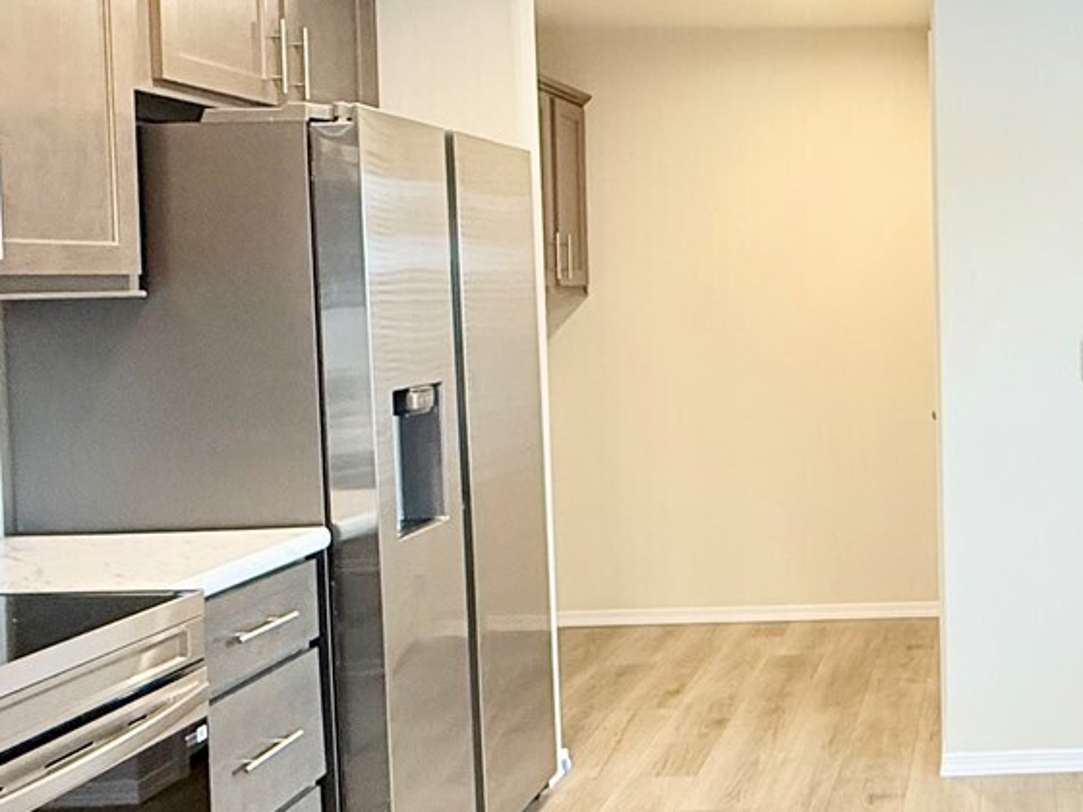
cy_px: 315
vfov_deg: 35.8
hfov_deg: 41.9
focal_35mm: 40
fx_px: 1251
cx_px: 1031
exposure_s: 1/120
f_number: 2.2
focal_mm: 2.22
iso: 320
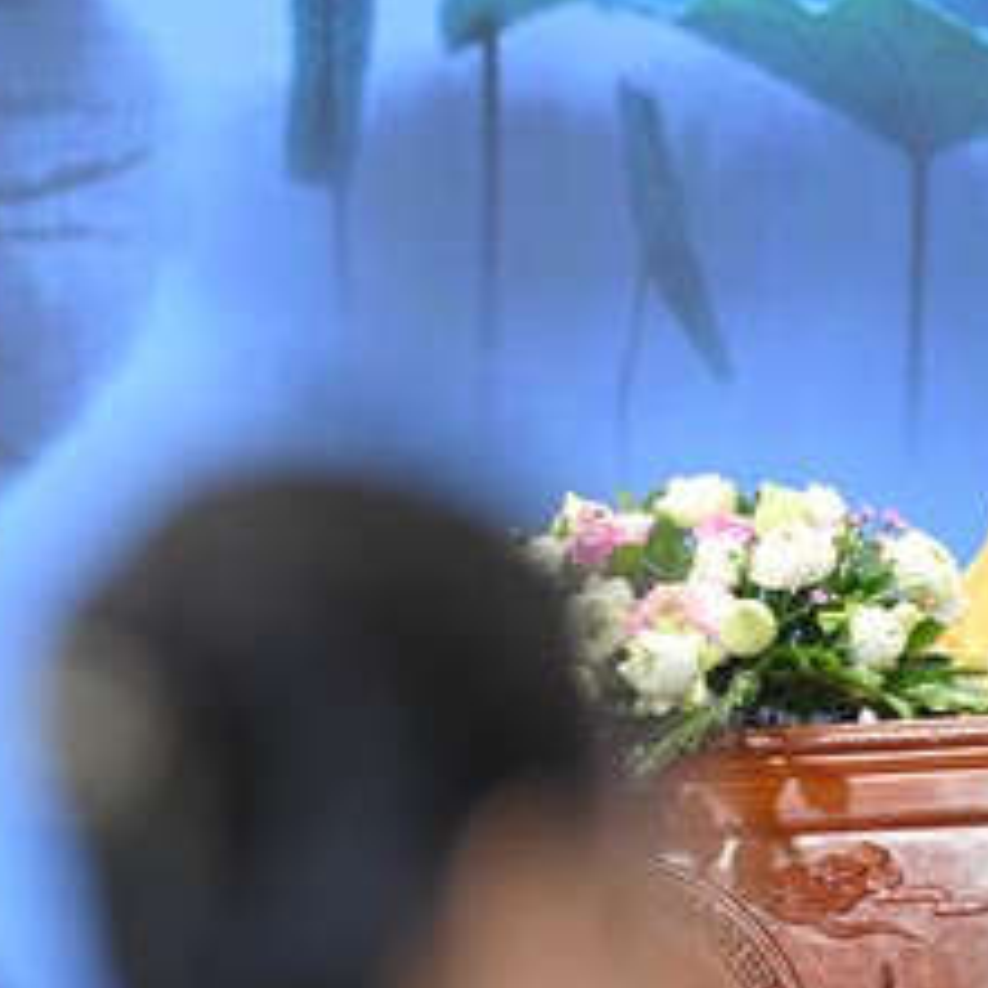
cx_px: 277
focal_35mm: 500
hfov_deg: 3.5
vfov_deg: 3.5
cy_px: 814
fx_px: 16146
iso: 4000
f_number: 3.2
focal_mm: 200
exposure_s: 1/200
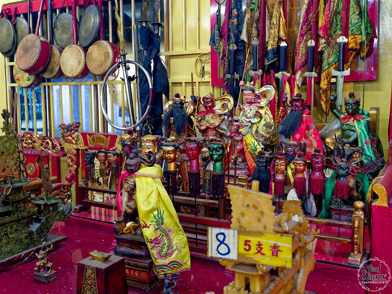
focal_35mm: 38
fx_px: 430
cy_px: 147
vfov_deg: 37.7
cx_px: 196
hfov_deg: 49.0
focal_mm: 19
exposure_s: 1/60
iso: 2500
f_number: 4
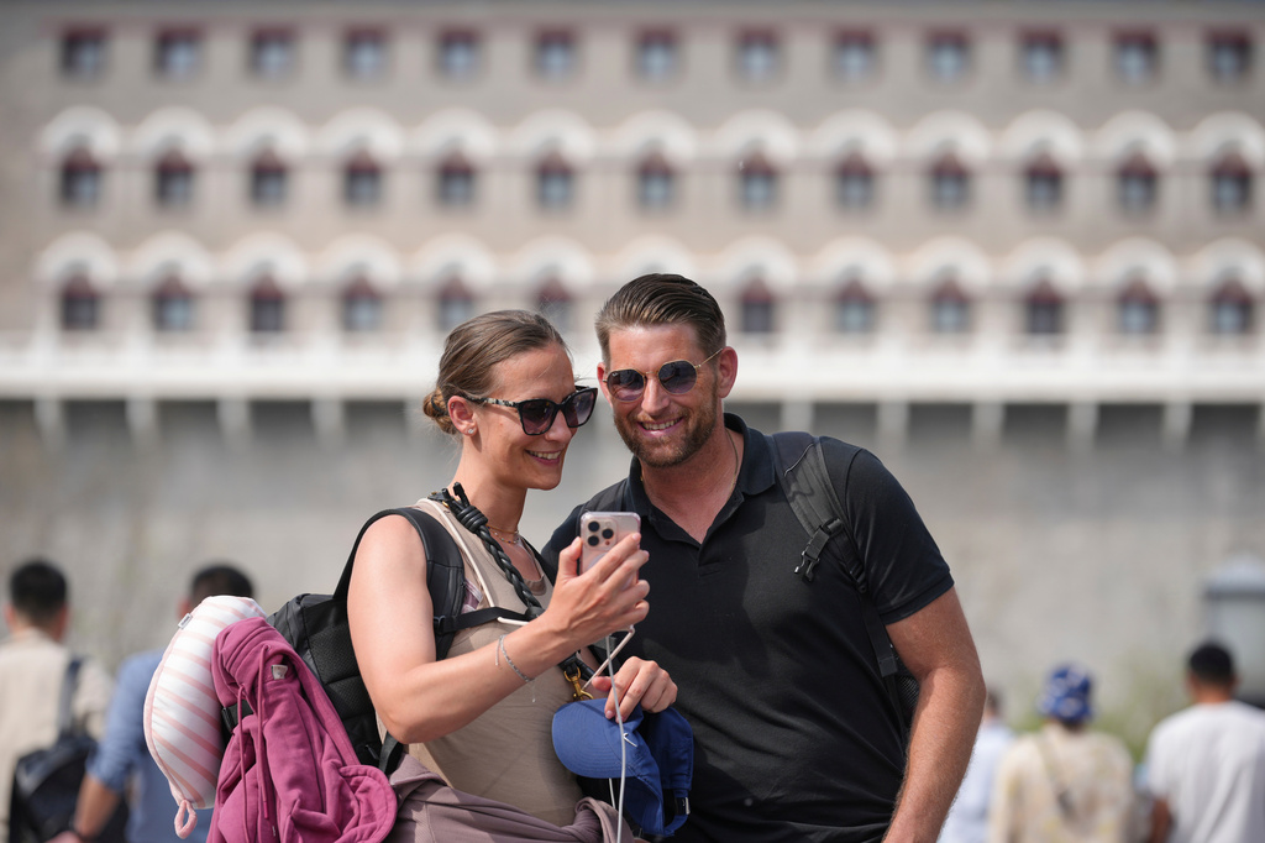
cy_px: 422
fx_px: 5515
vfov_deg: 8.7
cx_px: 632
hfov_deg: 13.1
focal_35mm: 157
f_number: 3.5
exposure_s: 1/640
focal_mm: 157
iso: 100
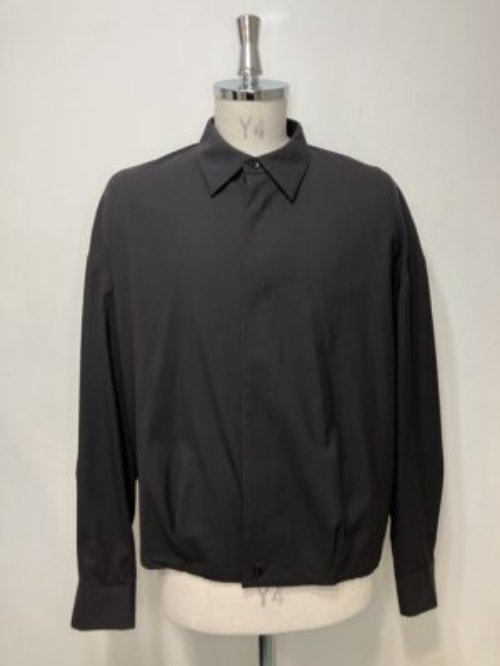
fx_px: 539
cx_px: 250
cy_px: 333
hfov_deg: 49.7
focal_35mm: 28
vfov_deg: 63.4
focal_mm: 3.99
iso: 80
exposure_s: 1/50
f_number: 1.8
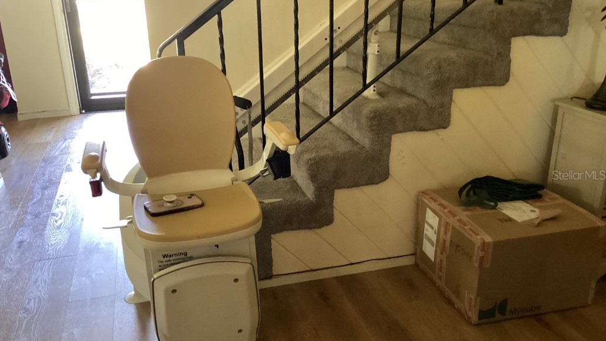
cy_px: 175
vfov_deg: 34.6
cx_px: 303
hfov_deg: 58.0
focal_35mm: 34
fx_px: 546
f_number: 2.4
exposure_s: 1/30
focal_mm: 3.3
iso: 400
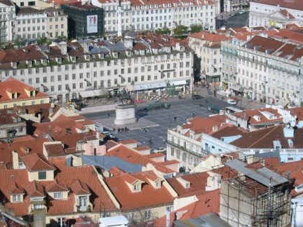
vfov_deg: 13.7
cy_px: 110
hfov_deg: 18.2
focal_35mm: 108
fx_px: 945
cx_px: 156
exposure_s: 1/250
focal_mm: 17.14
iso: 50
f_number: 10.1
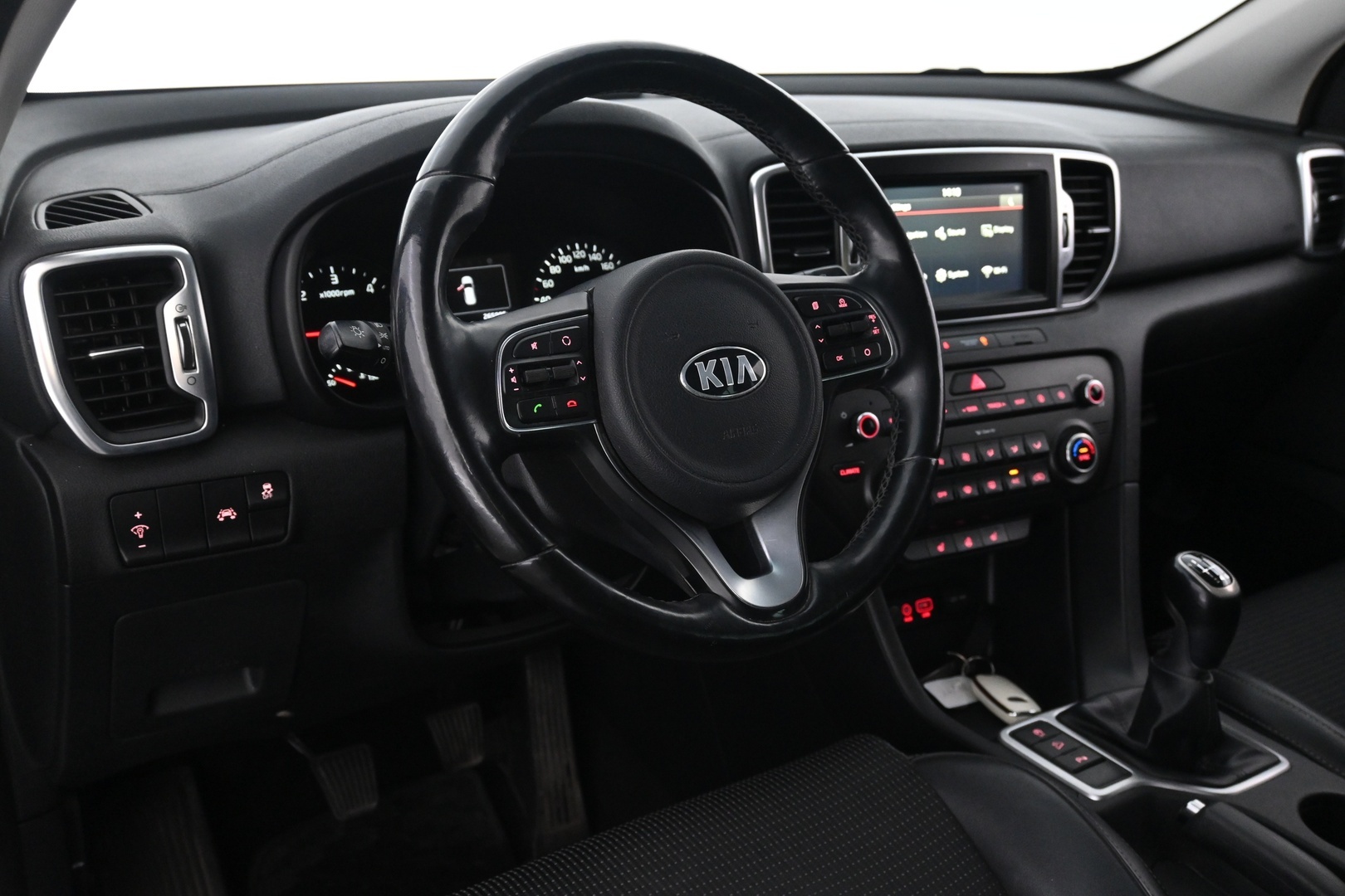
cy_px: 448
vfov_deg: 39.1
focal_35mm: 34
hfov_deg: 56.1
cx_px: 672
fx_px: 1261
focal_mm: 22.5
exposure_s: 1/40
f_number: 4
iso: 2800
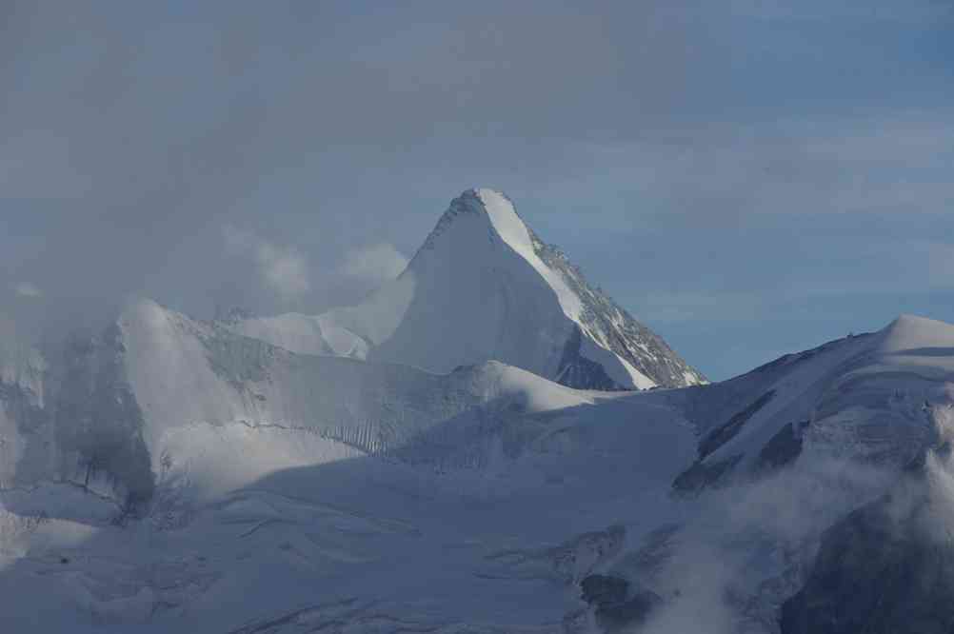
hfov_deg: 8.1
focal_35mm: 255
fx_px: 6751
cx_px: 477
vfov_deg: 5.4
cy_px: 317
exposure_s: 1/125
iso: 100
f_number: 13
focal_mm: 170
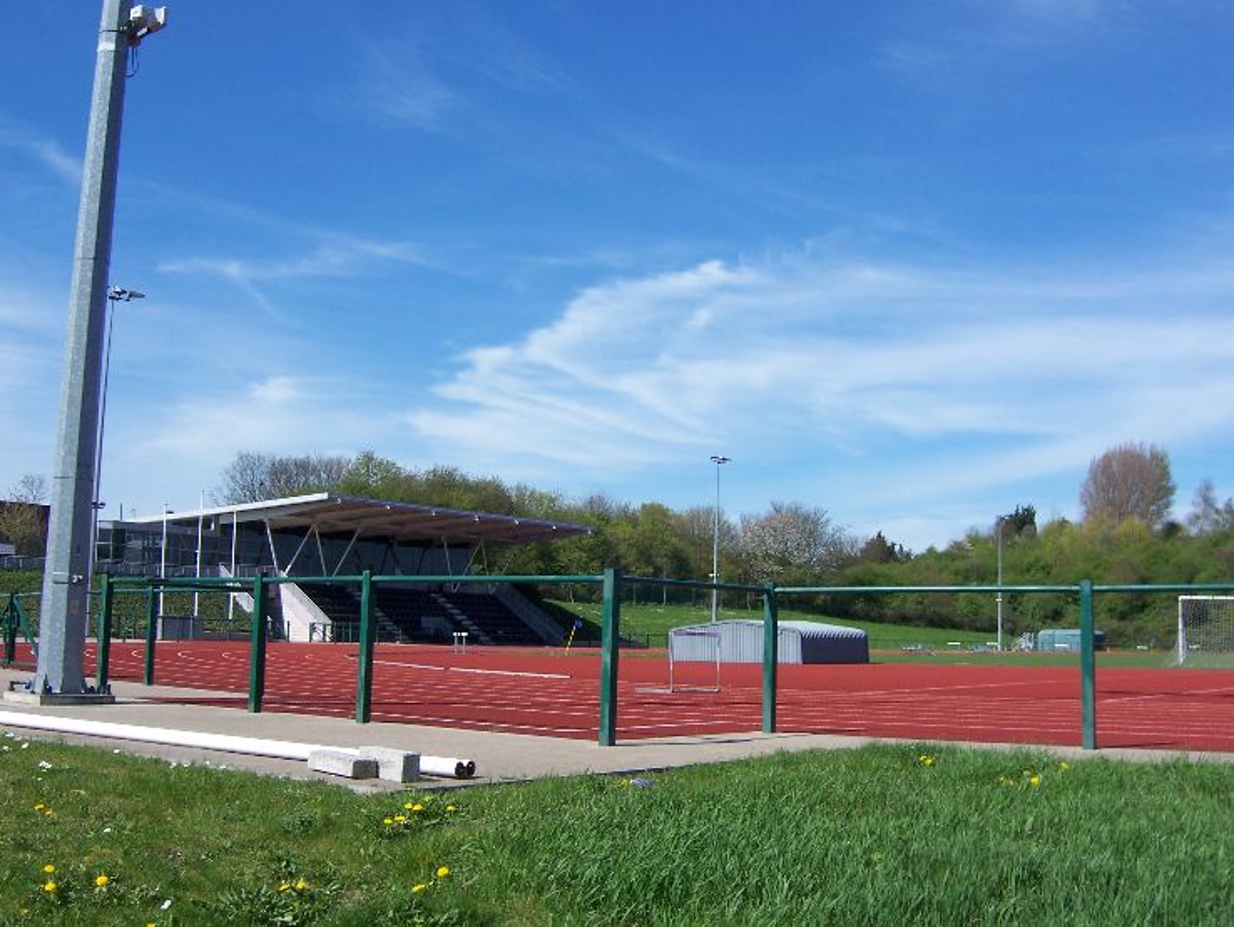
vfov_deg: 39.7
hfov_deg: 51.3
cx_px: 617
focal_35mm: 36
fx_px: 1284
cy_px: 464
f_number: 4.5
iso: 80
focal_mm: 6.2
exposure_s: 1/500
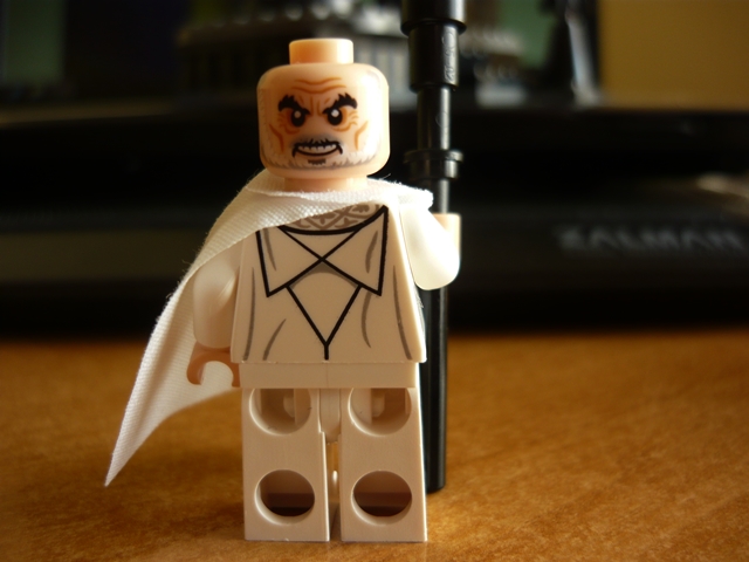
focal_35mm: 33
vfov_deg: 42.9
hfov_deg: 55.4
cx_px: 374
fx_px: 714
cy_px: 281
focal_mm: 5.5
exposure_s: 1/50
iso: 100
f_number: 2.8
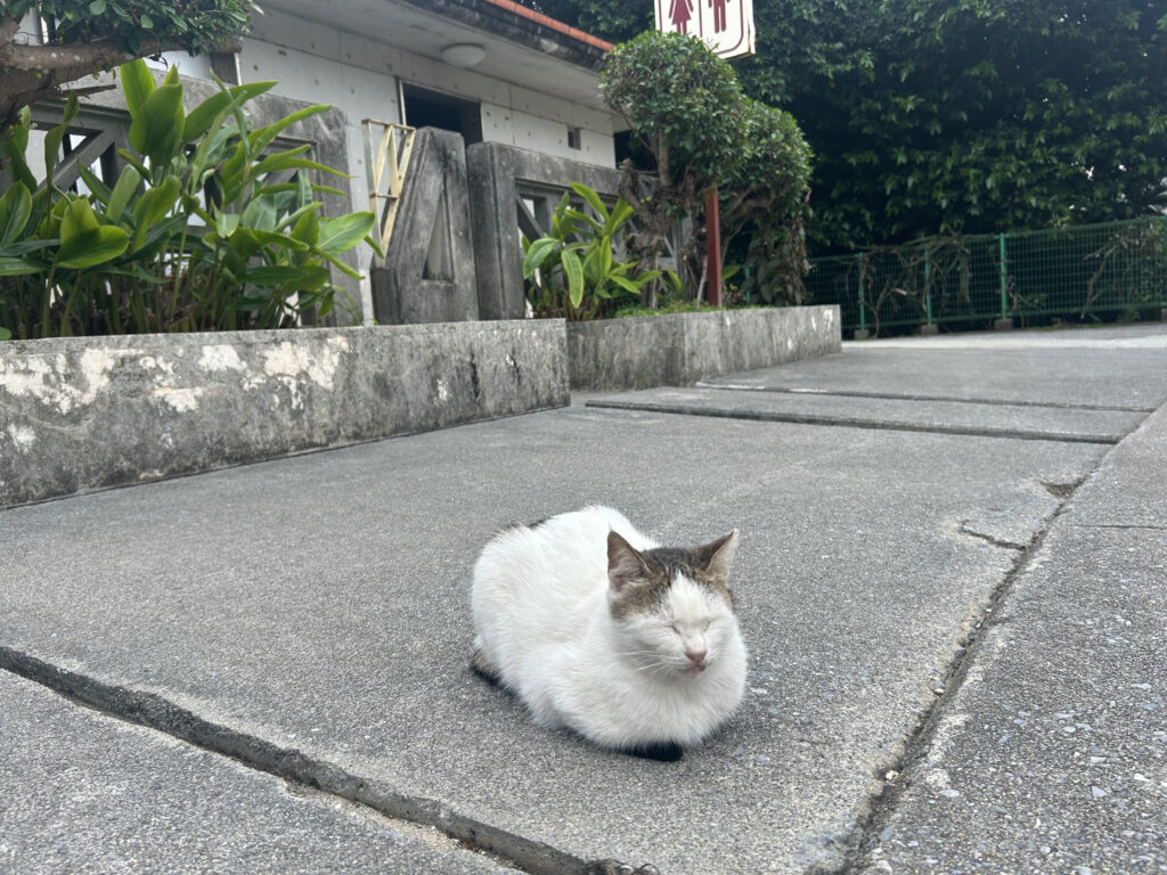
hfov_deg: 67.3
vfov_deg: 53.1
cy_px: 438
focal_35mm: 26
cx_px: 584
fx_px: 877
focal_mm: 5.7
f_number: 1.5
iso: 50
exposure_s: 1/552
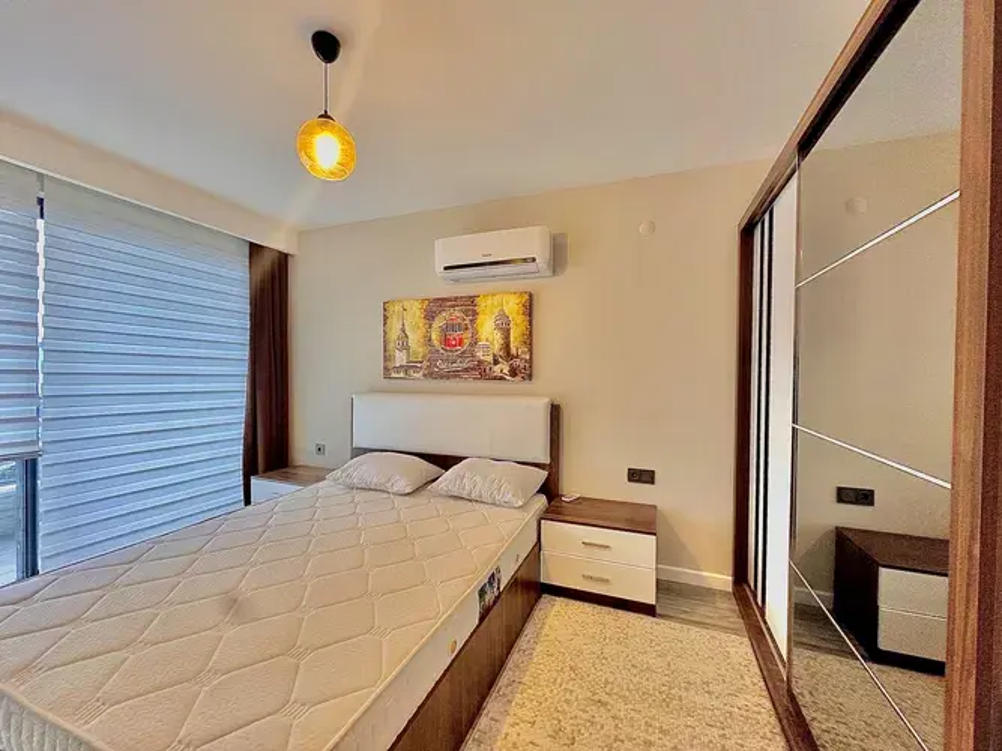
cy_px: 376
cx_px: 501
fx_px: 405
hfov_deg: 102.1
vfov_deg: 85.7
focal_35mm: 14
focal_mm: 2.22
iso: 250
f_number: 2.2
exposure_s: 1/100
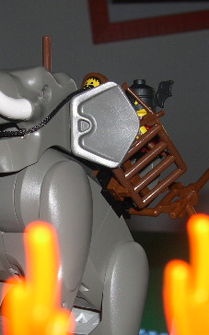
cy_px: 196
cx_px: 30
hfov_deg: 18.1
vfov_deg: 28.9
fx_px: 647
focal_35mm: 71
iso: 100
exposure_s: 1/60
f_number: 7.6
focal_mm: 8
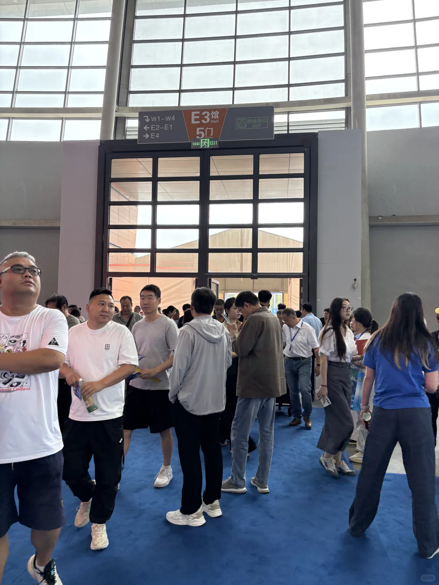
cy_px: 292
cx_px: 220
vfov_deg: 67.3
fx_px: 440
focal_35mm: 26
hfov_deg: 53.1
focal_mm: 5.96
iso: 64
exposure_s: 1/251
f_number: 1.6
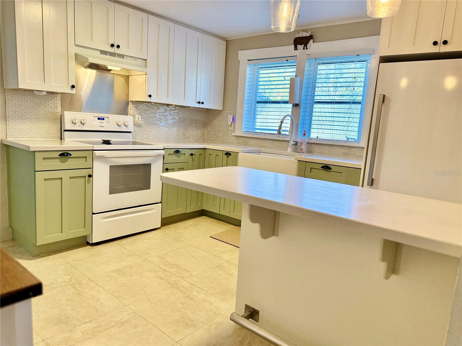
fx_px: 320
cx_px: 231
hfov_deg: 71.6
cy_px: 173
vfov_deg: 56.8
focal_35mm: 24
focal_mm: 6.76
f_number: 1.78
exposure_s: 1/187
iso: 200
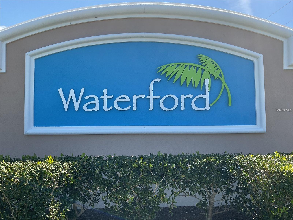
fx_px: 245
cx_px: 146
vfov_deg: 48.2
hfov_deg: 61.7
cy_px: 110
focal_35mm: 29
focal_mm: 3
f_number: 1.8
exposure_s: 1/709
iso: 16
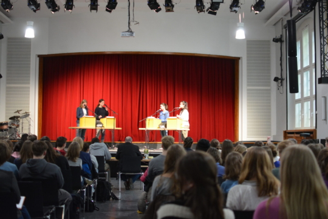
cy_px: 110
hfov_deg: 37.9
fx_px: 478
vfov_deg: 25.8
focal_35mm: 52
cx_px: 164
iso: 1600
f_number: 2
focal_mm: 35
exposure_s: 1/125
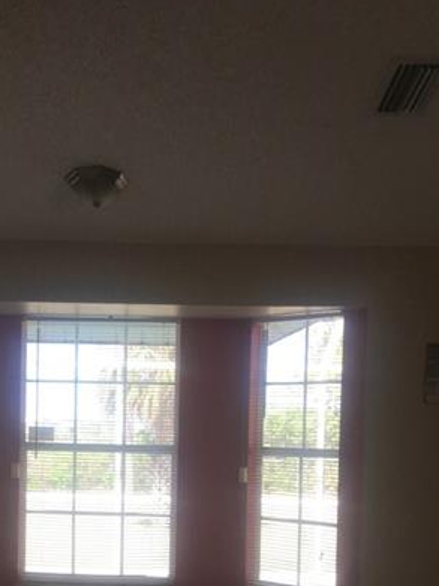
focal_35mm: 57
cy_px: 490
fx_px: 964
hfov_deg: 25.4
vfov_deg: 32.6
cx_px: 117
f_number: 2.2
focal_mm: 4.15
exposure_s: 1/120
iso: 40
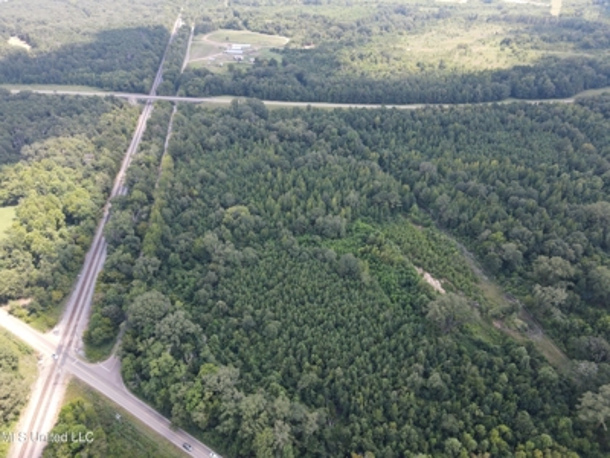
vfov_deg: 56.8
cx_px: 305
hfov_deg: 71.6
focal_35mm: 24
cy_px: 229
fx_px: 423
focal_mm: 4.5
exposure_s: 1/120
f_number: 2.8
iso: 100
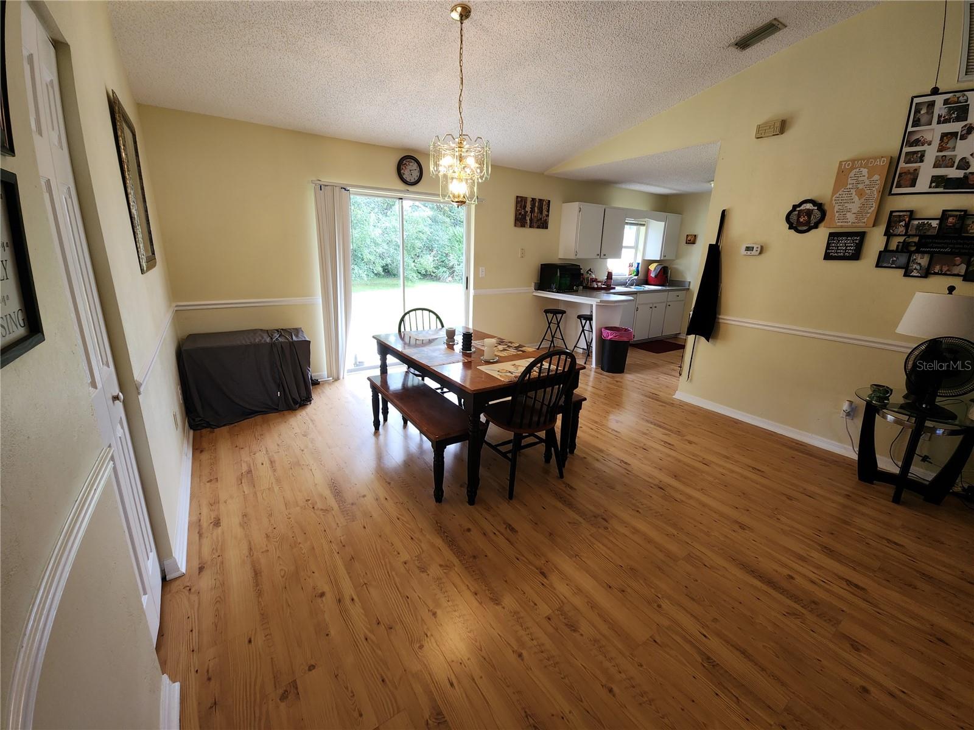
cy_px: 365
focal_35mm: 13
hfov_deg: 106.2
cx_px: 487
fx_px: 366
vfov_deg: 89.9
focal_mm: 2.2
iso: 80
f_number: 2.2
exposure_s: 1/60
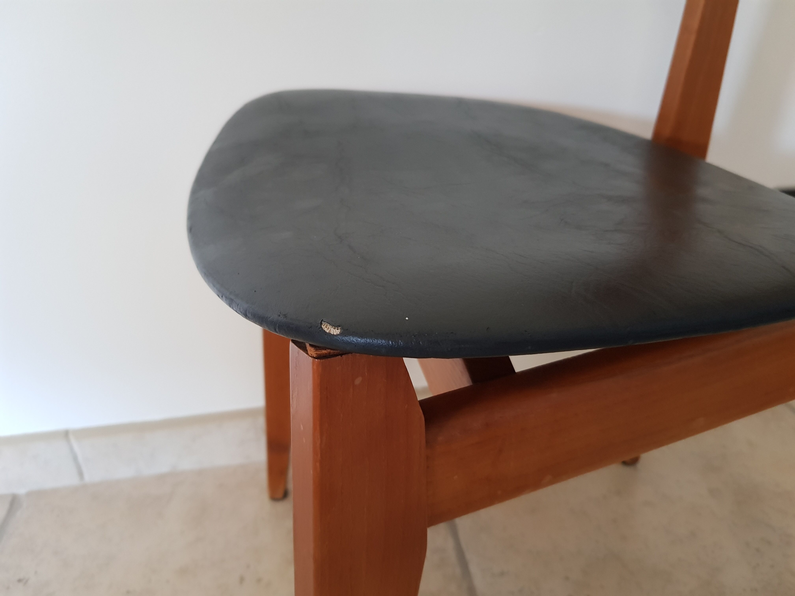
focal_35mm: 26
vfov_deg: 53.1
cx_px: 398
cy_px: 298
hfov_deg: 67.3
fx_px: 597
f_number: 1.7
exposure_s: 1/30
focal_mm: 4.2
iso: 200
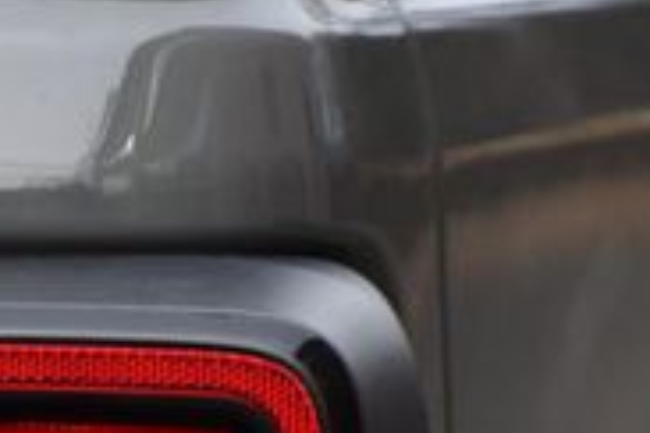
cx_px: -96
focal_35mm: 866
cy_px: 692
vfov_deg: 1.6
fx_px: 15635
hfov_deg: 2.4
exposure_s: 1/500
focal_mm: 165
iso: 360
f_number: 5.6
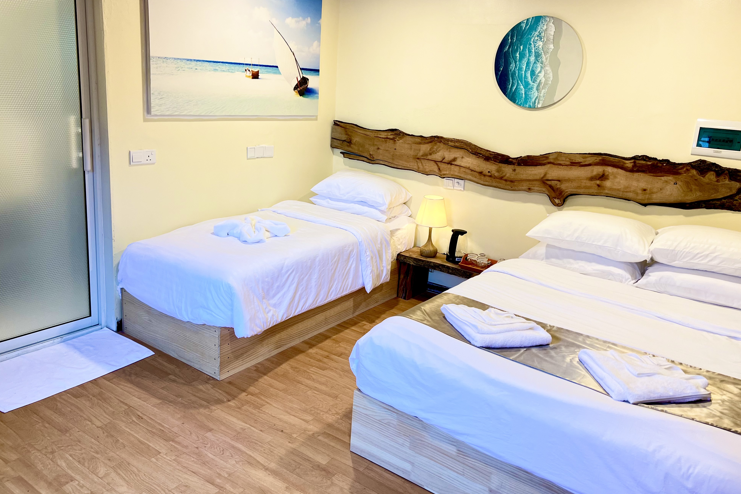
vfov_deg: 46.3
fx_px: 576
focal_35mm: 28
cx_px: 375
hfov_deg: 65.5
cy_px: 210
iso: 80
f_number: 1.5
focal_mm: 5.7
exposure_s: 1/50
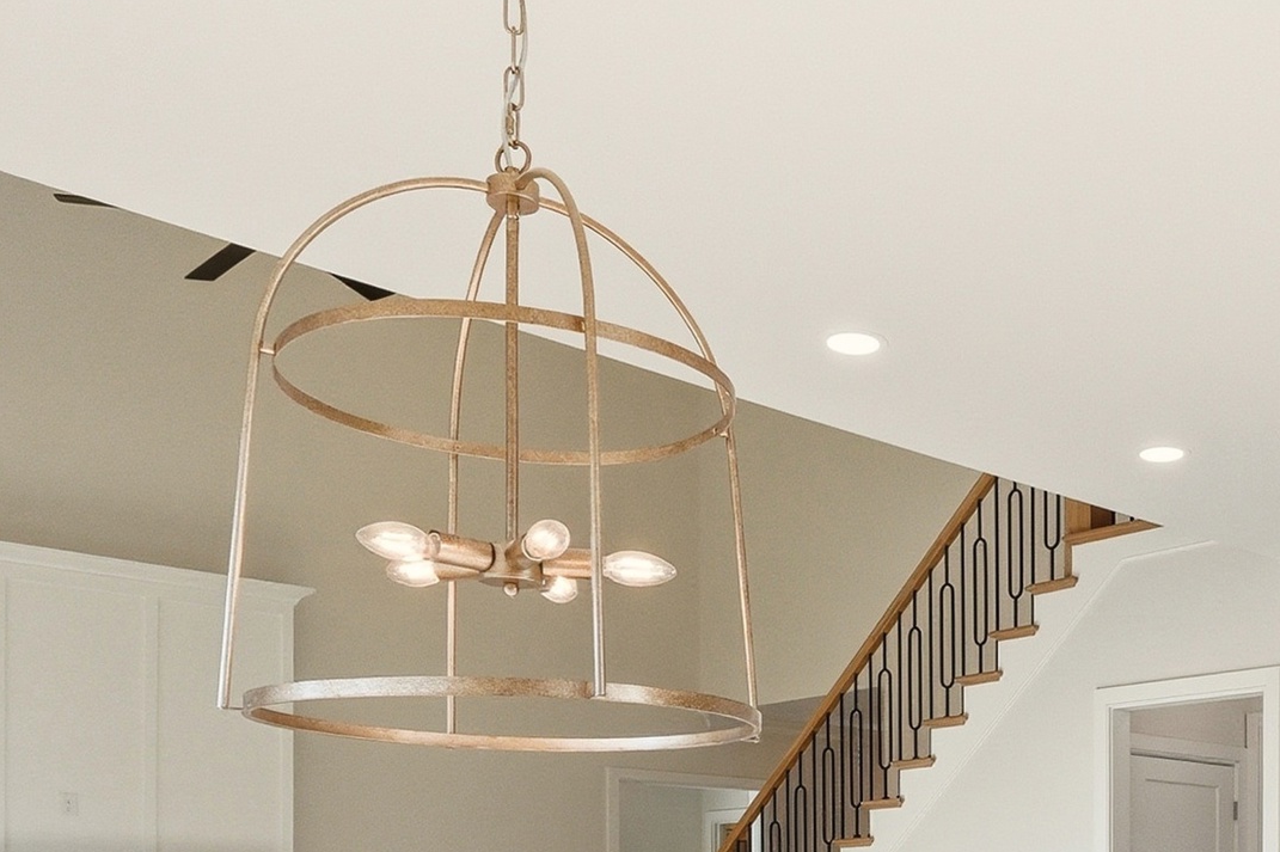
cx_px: 1027
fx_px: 1493
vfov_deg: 29.2
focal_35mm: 42
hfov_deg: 44.2
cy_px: 905
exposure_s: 1/3200
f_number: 9
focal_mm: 10
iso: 400
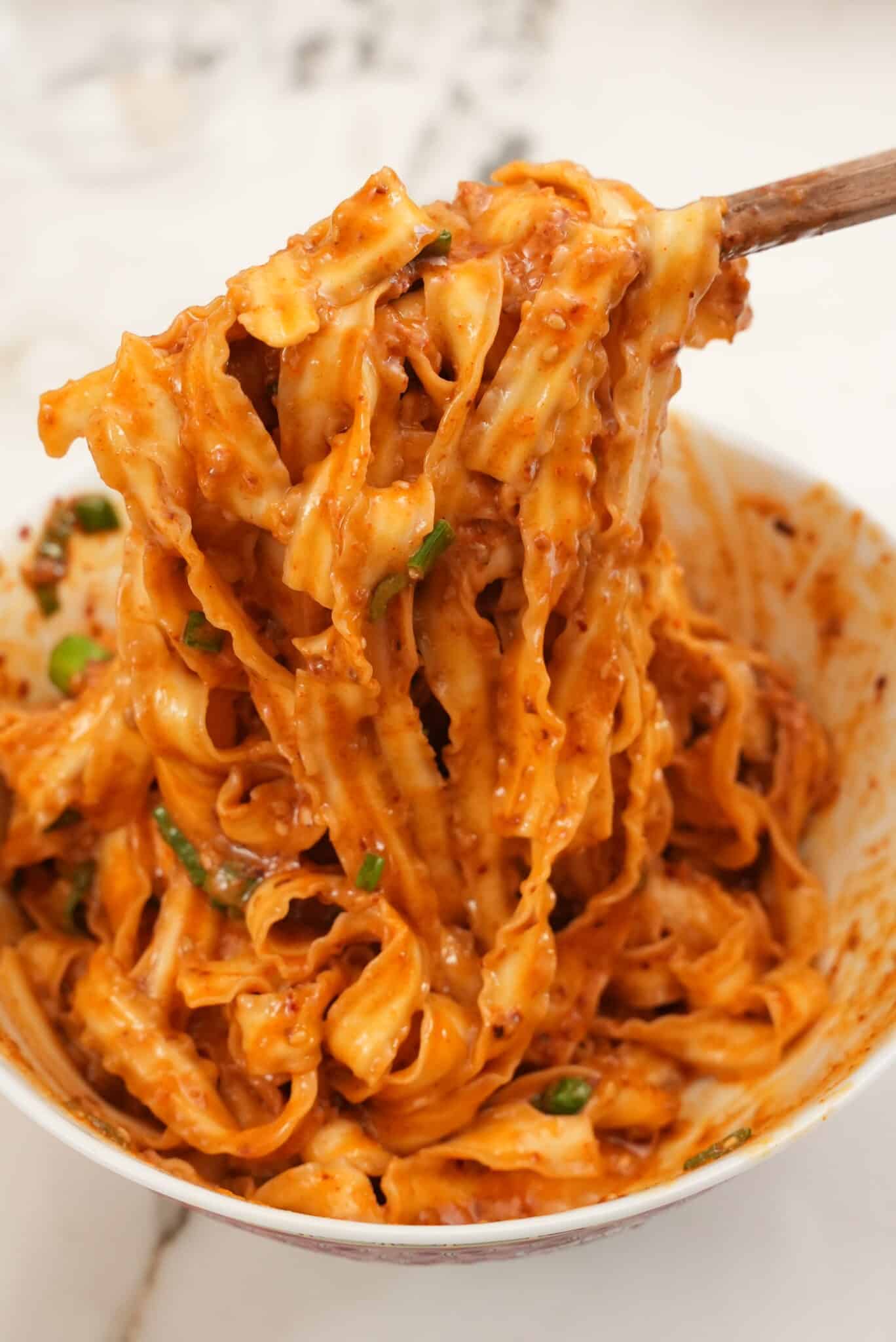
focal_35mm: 62
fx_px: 2330
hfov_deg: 21.8
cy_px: 671
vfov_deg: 32.1
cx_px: 448
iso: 6400
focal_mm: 62.5
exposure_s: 1/200
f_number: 9
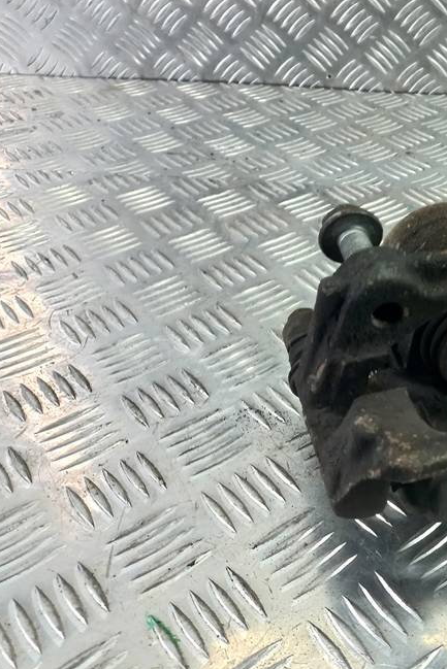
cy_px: 309
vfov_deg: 47.4
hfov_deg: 29.8
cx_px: 473
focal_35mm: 41
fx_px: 763
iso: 100
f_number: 1.8
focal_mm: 4.6
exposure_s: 1/50
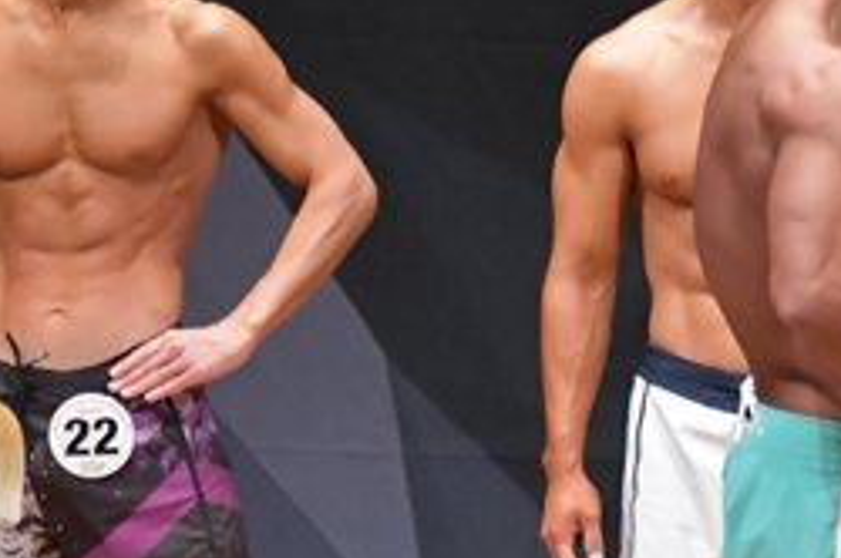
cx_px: 1139
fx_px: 20624
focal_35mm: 884
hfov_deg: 2.3
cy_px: 524
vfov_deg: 1.6
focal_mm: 190
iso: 8000
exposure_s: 1/400
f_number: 5.6
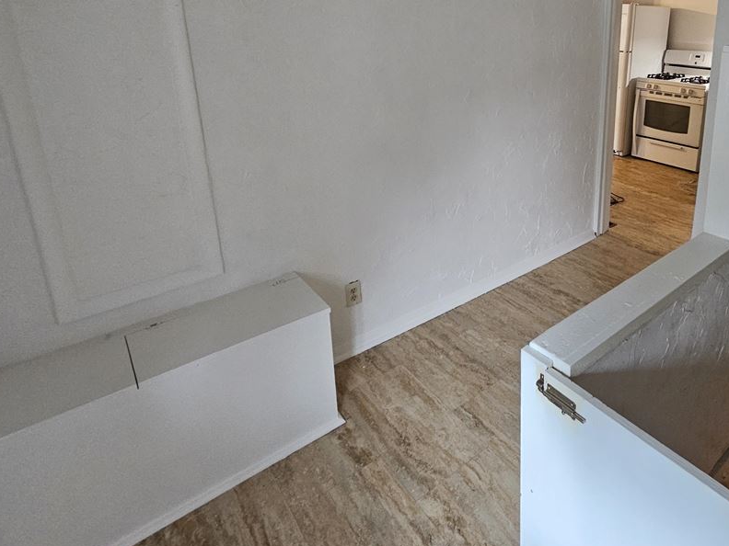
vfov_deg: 59.8
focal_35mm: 21
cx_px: 503
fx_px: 442
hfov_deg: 75.7
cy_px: 132
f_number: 2.2
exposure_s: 1/30
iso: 400
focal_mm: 2.2
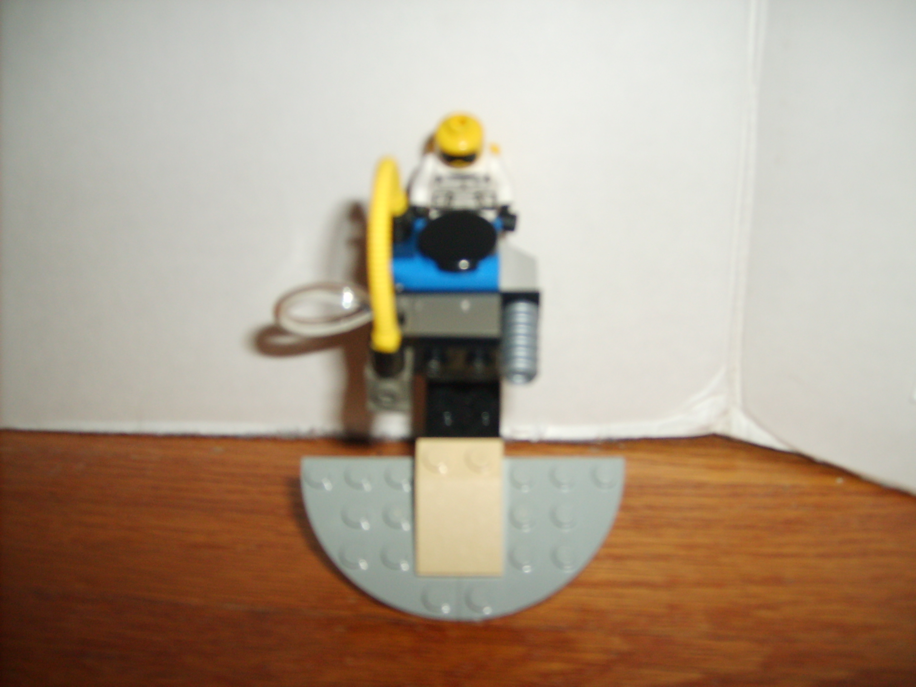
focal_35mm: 35
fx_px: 926
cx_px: 458
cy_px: 344
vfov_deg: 40.7
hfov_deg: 52.6
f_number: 2.8
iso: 100
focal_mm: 5.8
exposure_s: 1/45
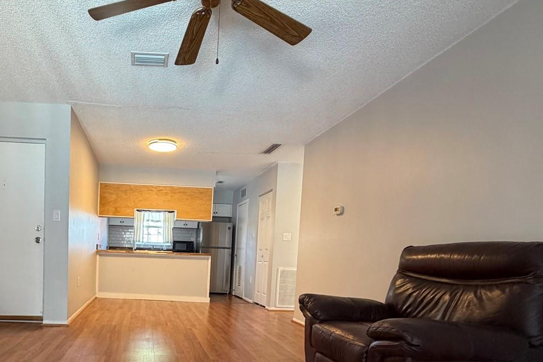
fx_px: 362
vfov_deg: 50.6
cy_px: 278
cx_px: 158
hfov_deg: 70.4
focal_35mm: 24
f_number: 2.2
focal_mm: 2.22
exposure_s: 1/60
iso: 400
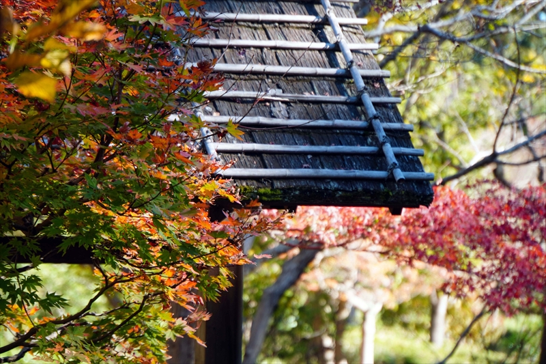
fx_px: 3873
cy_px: 182
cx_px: 273
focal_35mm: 255
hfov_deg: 8.1
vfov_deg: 5.4
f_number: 6.3
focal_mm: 170.3
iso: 100
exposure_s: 1/40
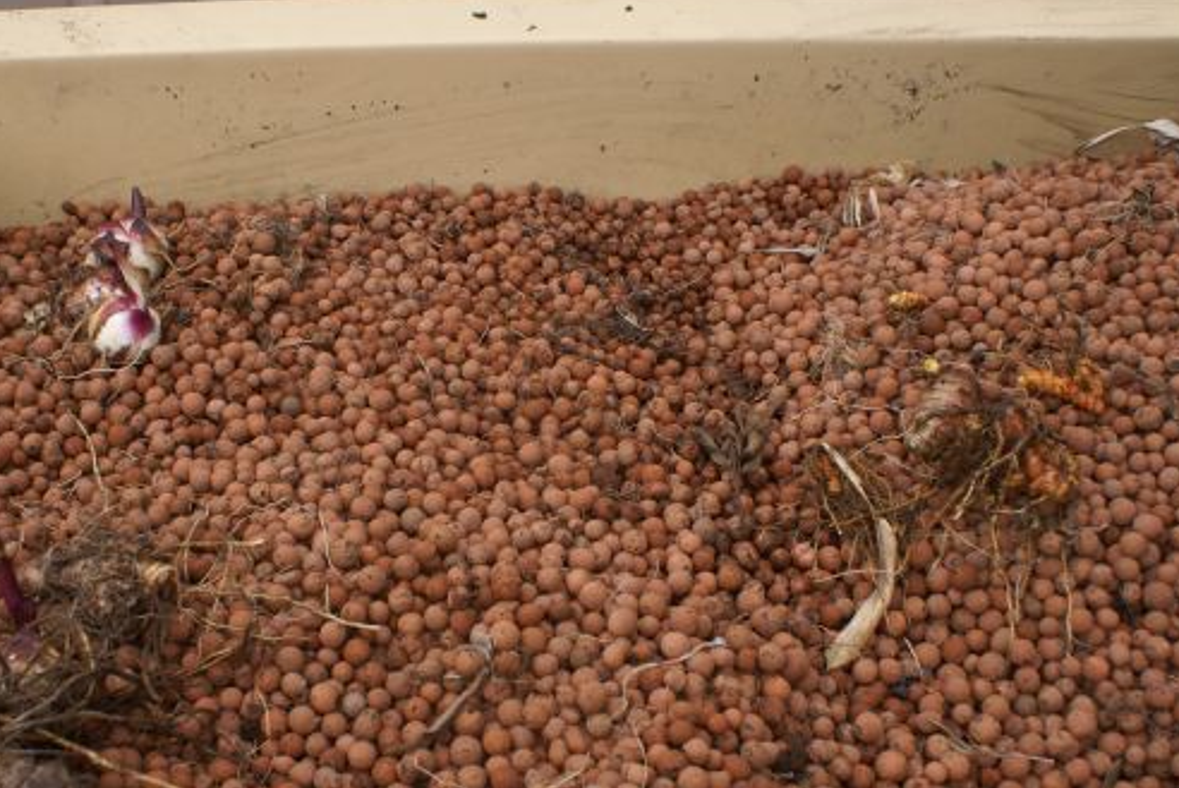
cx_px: 484
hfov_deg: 49.3
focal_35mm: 39
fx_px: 1278
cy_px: 460
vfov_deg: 34.2
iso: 100
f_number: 9
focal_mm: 20
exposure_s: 1/60
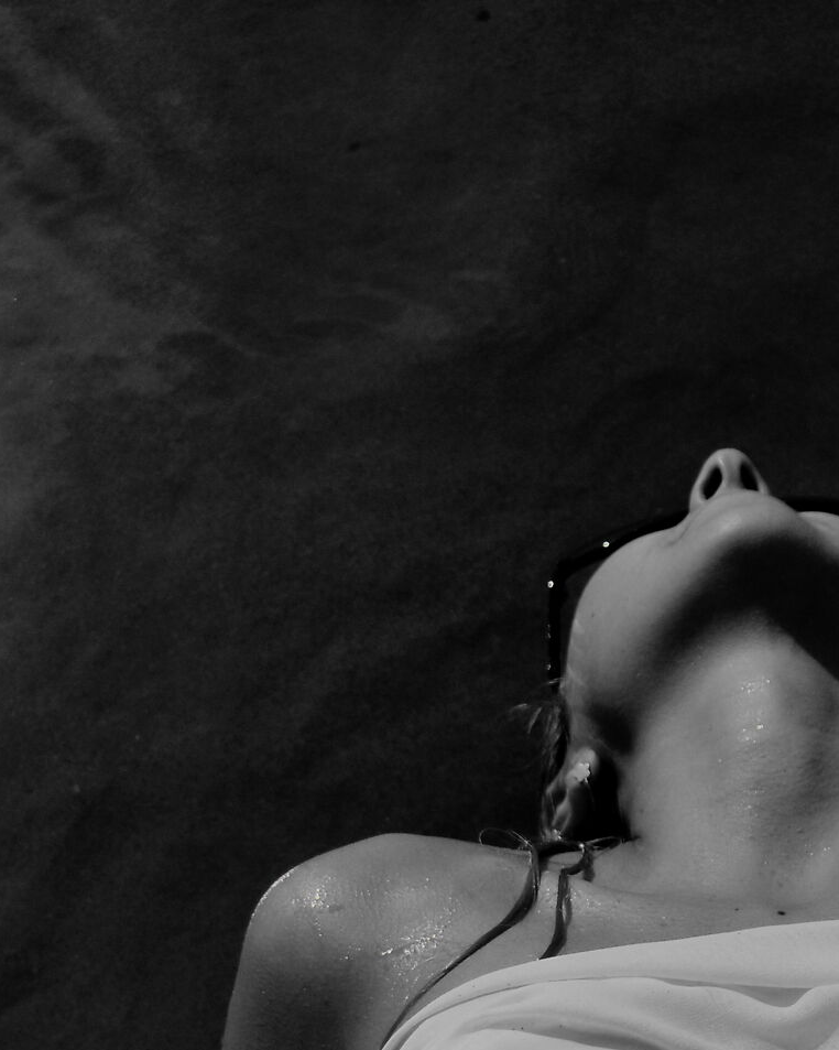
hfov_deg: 17.8
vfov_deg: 21.4
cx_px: 740
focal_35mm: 85
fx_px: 2639
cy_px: 1146
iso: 320
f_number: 3.8
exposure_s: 1/8000
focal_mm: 24
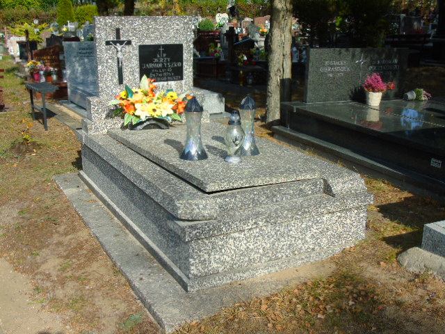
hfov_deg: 46.8
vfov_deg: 36.0
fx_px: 514
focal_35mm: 40
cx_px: 222
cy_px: 167
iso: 80
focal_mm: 7.1
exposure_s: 1/640
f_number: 3.9
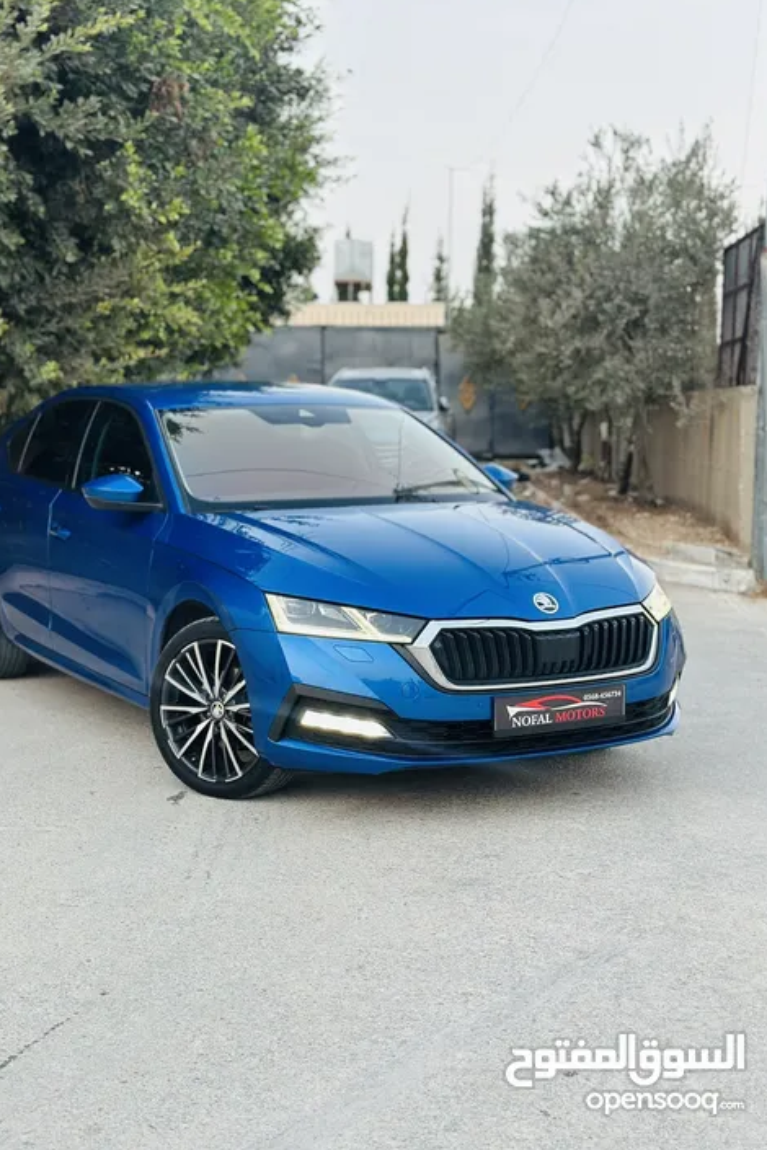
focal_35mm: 51
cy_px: 566
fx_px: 1630
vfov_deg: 38.9
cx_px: 343
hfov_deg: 26.5
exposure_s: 1/109
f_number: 1.78
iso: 125
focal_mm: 6.86
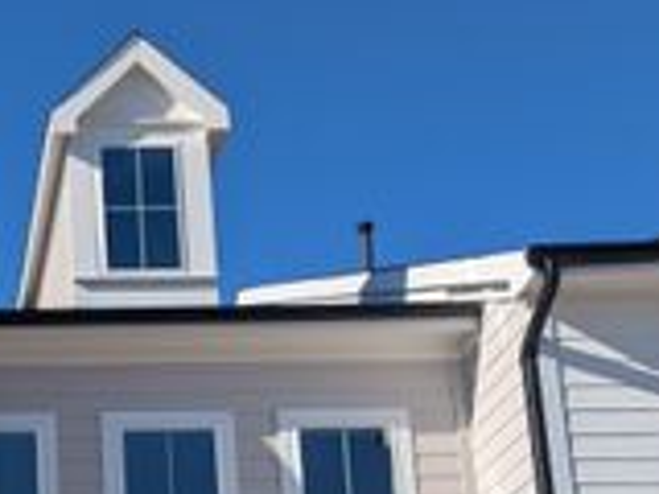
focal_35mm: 75
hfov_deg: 24.0
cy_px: 667
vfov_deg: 18.1
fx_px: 1428
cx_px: -95
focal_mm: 6.9
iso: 19
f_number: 1.68
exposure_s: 1/1484
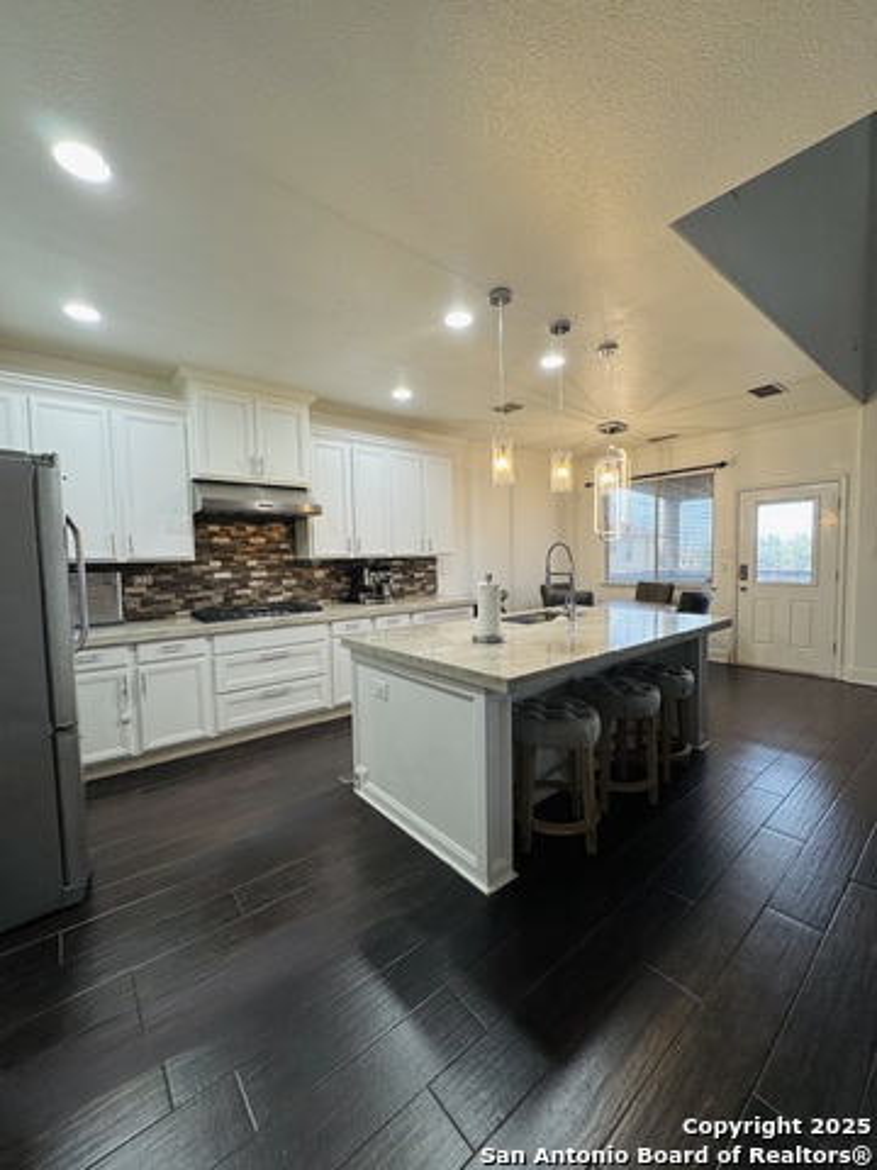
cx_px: 438
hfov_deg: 85.7
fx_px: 473
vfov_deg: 102.1
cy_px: 585
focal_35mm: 14
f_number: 2.2
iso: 200
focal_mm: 2.22
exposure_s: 1/120
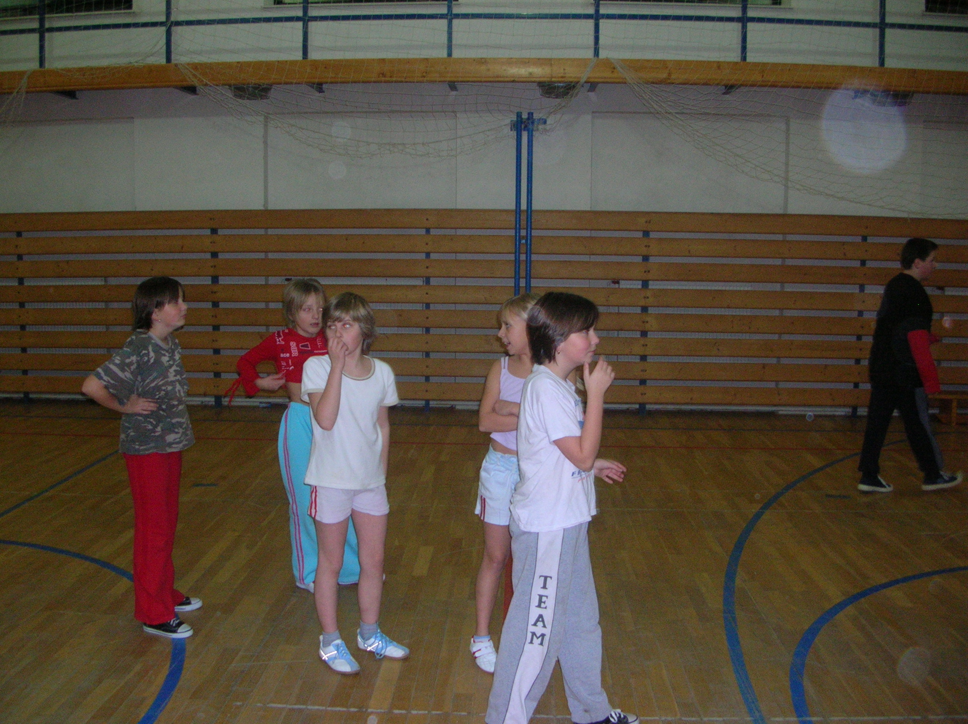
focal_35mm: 35
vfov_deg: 40.6
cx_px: 484
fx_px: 978
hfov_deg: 52.7
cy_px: 362
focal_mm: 5.8
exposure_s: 1/60.1
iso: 155
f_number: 2.8
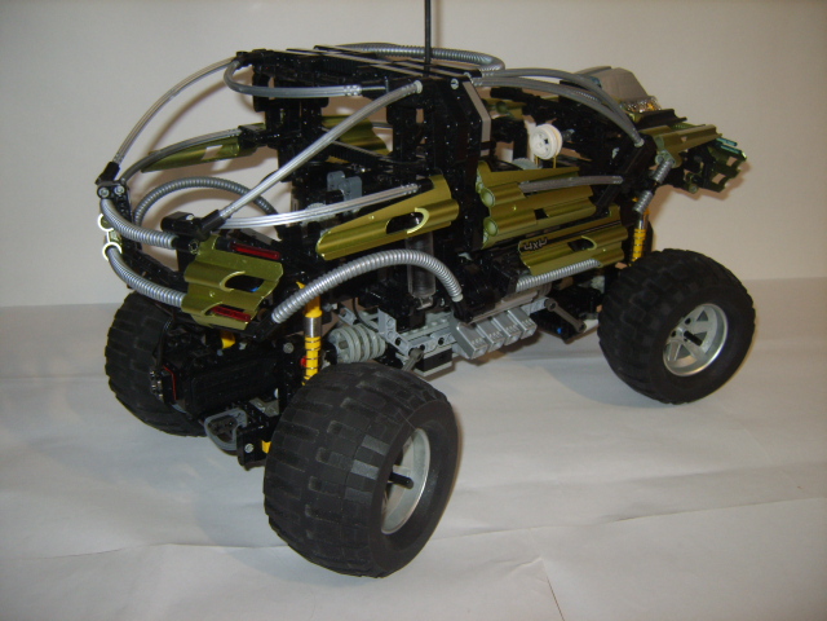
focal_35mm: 35
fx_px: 836
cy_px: 310
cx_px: 414
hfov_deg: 52.6
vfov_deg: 40.7
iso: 100
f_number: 2.8
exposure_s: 1/30
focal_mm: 7.4
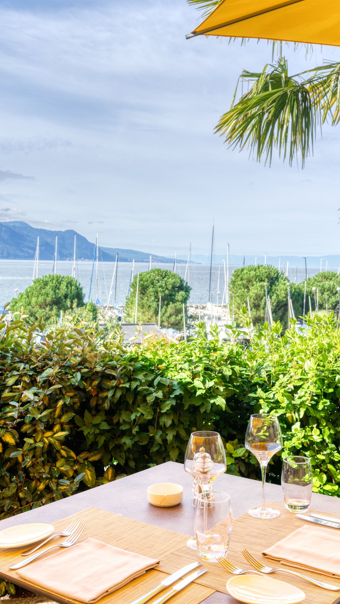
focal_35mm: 40
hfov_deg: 29.6
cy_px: 261
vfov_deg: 50.3
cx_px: 199
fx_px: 641
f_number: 11
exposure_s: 1/100
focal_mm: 30
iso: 100
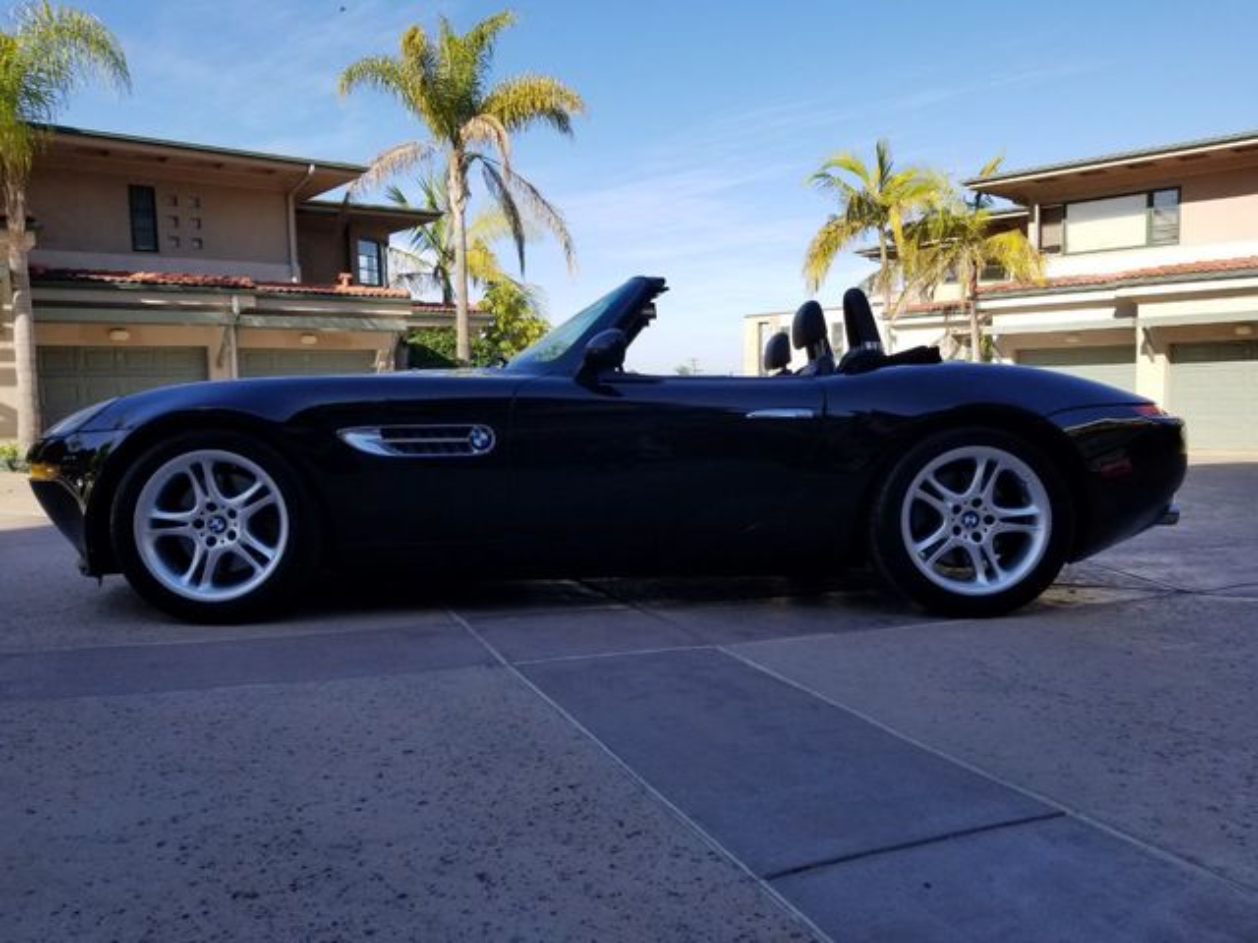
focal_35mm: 26
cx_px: 629
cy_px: 472
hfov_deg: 67.3
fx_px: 945
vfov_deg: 53.1
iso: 50
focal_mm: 4.3
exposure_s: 1/1684
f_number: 1.7
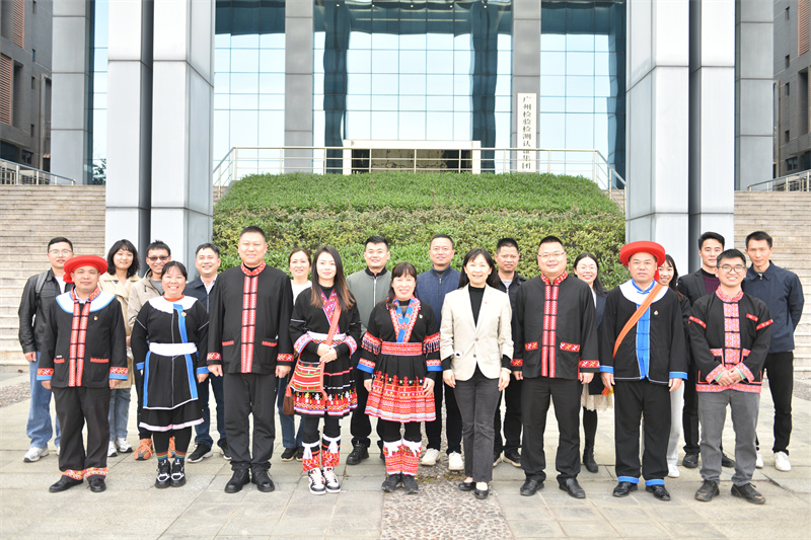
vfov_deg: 38.9
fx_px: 766
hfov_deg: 55.8
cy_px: 270
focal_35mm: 34
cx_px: 406
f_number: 2.8
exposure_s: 1/80
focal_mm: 34
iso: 64
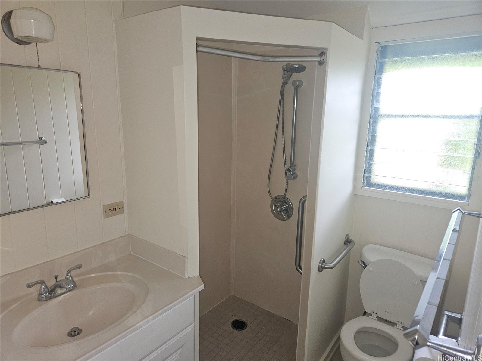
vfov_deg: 58.9
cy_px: 180
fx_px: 320
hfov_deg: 73.9
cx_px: 241
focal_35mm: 23
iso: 125
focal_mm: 5.4
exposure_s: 1/60
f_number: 1.8
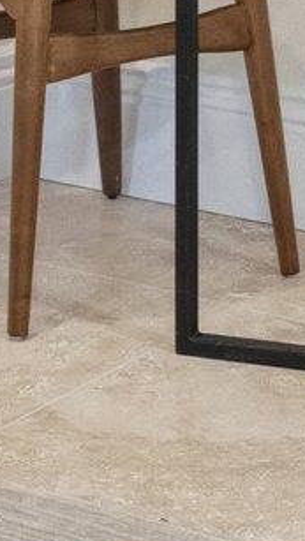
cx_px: 244
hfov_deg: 6.7
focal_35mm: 181
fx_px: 2593
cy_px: -532
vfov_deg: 10.9
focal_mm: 34.5
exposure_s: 1/160
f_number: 8
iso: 8000
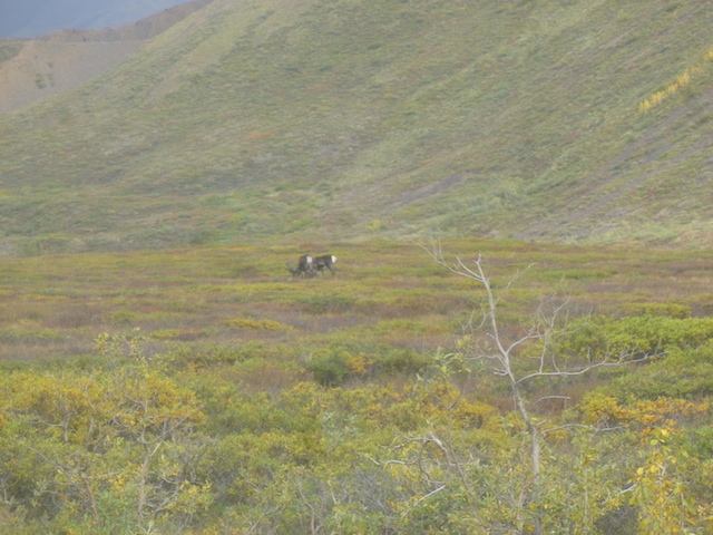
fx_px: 5149
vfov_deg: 5.9
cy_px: 268
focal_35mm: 250
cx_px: 356
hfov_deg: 7.9
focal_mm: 45
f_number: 5.9
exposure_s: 1/125
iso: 200
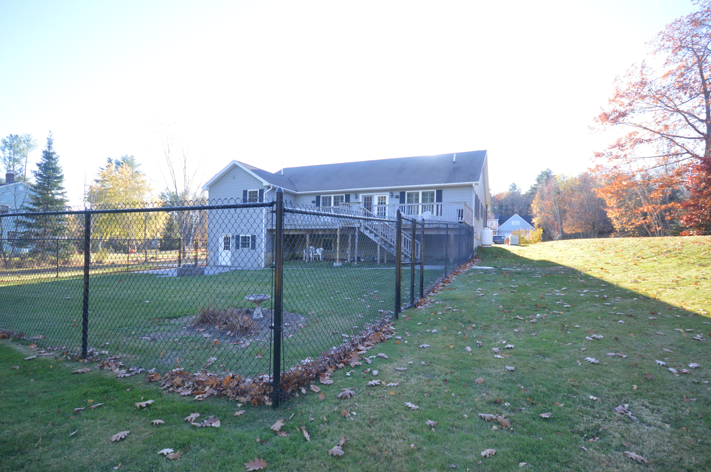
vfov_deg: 73.6
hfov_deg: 96.8
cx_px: 364
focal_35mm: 16
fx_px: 316
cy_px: 250
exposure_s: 1/125
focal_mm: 10
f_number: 5.6
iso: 280
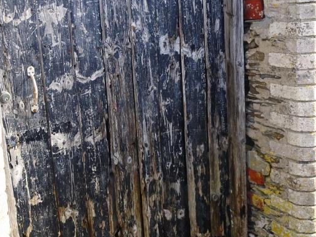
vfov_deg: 30.0
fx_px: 438
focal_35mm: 48
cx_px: 152
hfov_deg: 39.7
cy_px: 73
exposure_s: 1/125
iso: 80
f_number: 3.5
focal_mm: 4.1
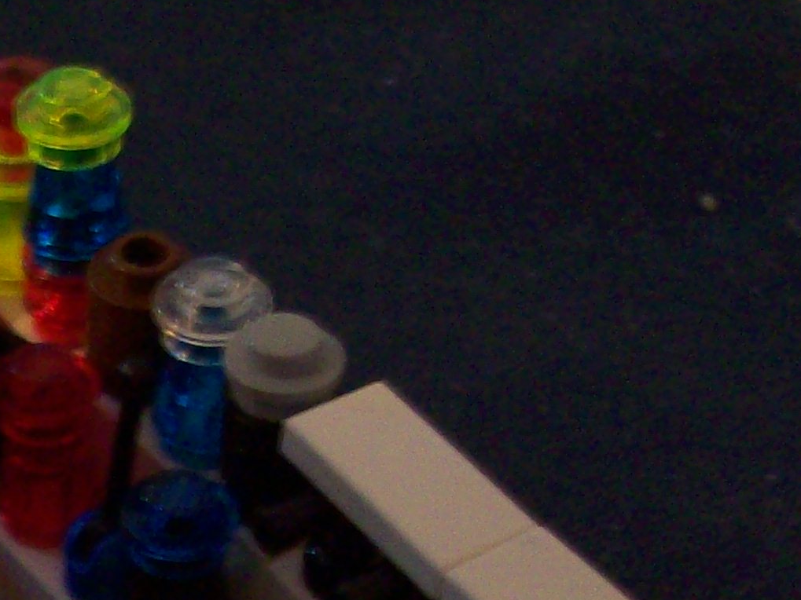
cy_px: 688
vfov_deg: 13.4
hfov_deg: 17.2
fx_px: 2499
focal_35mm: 108
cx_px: -226
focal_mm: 6
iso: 200
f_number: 2.7
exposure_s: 1/8
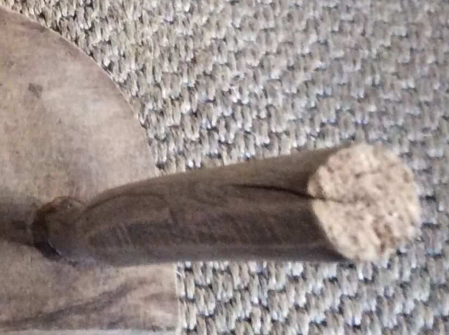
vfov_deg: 14.5
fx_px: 1308
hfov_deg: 18.3
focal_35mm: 101
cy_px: 33
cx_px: -115
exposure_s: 1/25
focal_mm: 3.3
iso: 160
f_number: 2.4
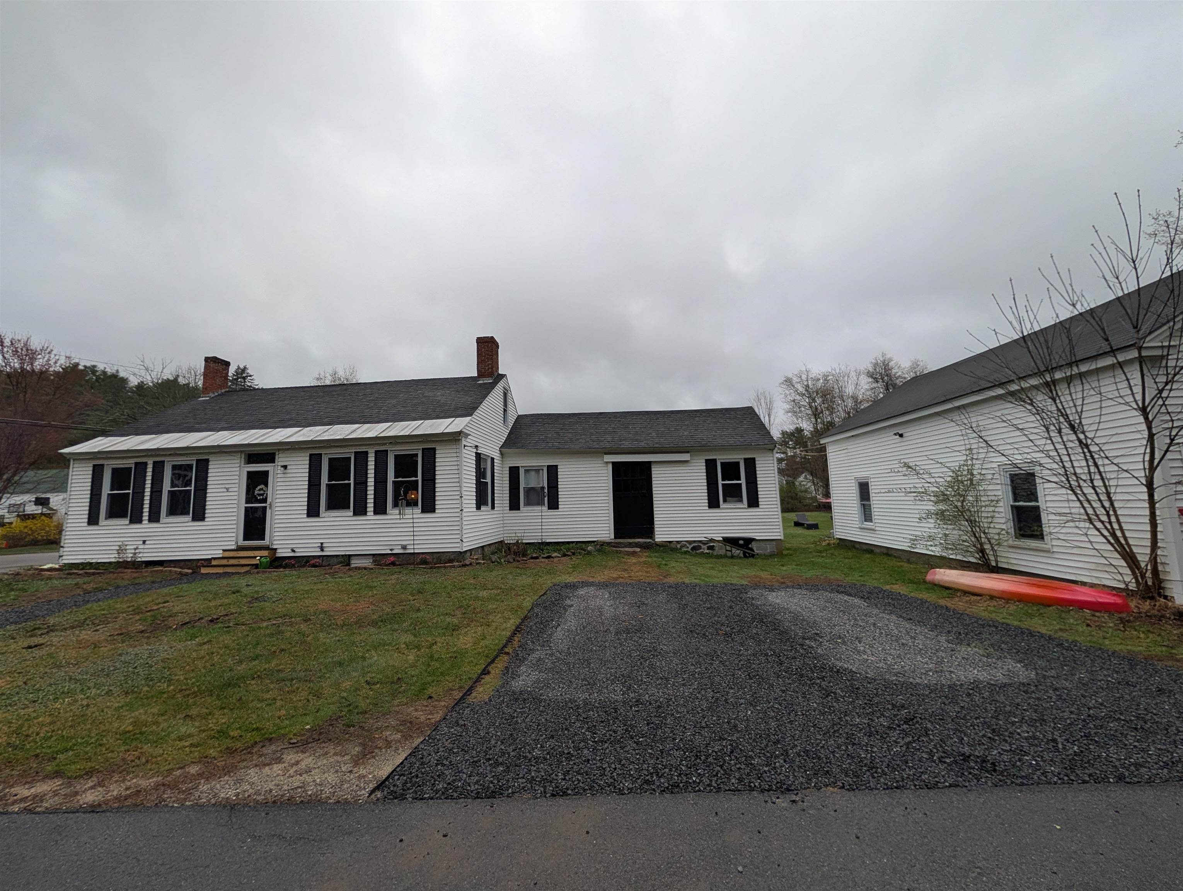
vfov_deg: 94.6
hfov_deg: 110.5
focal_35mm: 12
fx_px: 411
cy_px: 446
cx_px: 592
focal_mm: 2.02
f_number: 1.7
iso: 48
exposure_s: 1/1949
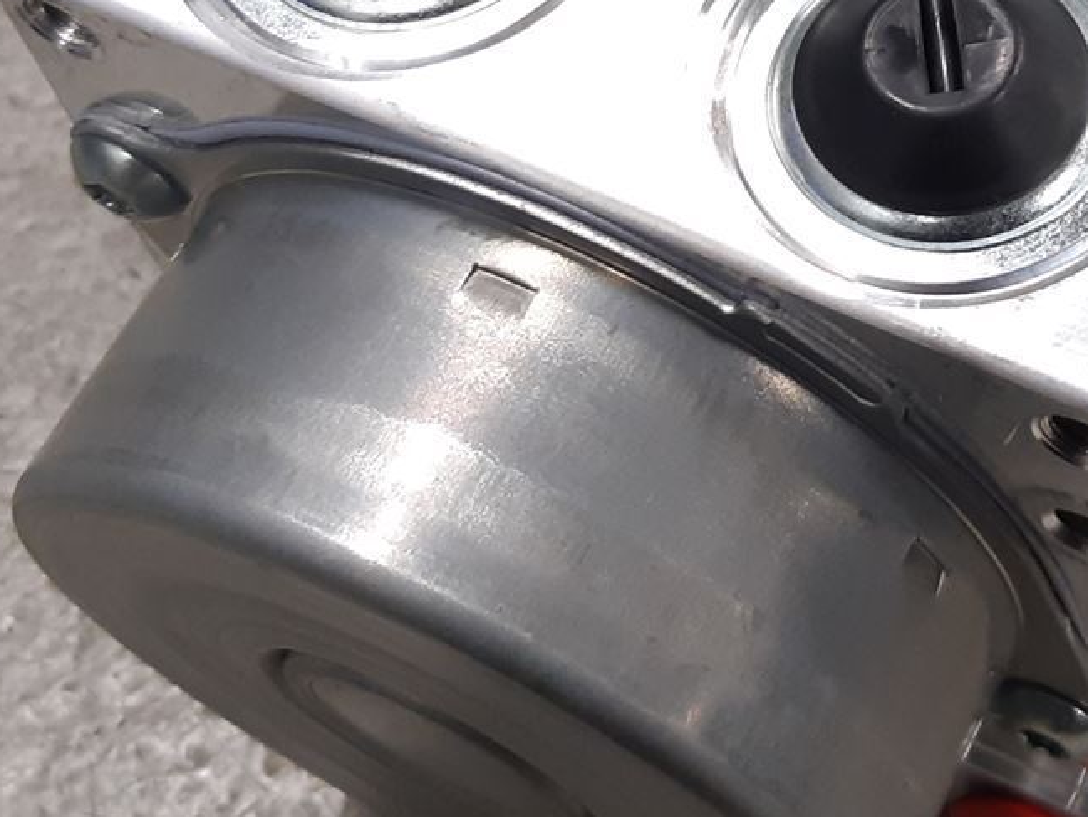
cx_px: 969
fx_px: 2578
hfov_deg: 23.2
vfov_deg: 17.6
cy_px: 27
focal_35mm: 82
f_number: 1.7
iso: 125
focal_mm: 3.93
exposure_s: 1/50
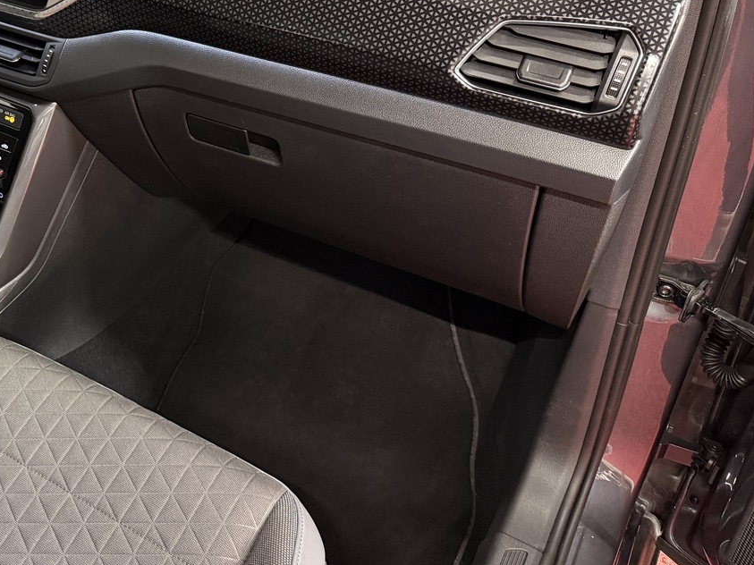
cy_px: 163
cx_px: 112
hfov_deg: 42.9
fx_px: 893
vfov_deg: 34.6
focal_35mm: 41
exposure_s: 1/50
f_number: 1.78
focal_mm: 6.76
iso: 400
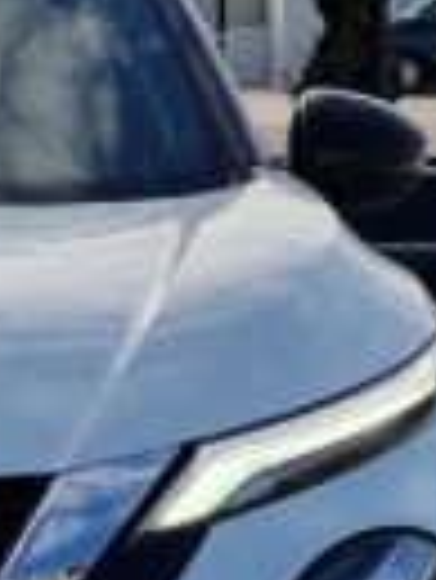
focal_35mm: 182
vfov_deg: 10.8
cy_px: 490
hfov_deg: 8.0
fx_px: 3051
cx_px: -288
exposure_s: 1/1360
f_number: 1.8
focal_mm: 6.4
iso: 50
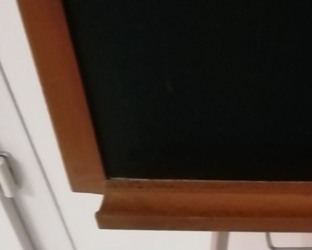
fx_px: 1006
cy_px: 23
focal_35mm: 109
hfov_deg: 16.6
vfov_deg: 14.0
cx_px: 406
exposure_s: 1/14.3
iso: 800
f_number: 2.2
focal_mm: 3.21
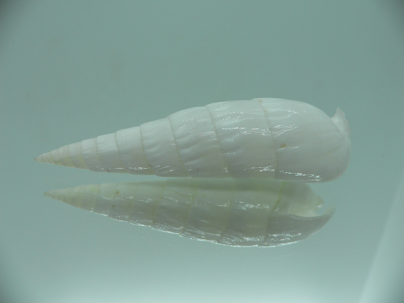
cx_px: 202
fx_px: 408
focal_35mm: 35
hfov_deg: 52.6
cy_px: 152
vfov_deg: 40.7
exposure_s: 1/80
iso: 80
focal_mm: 4.6
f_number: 2.8
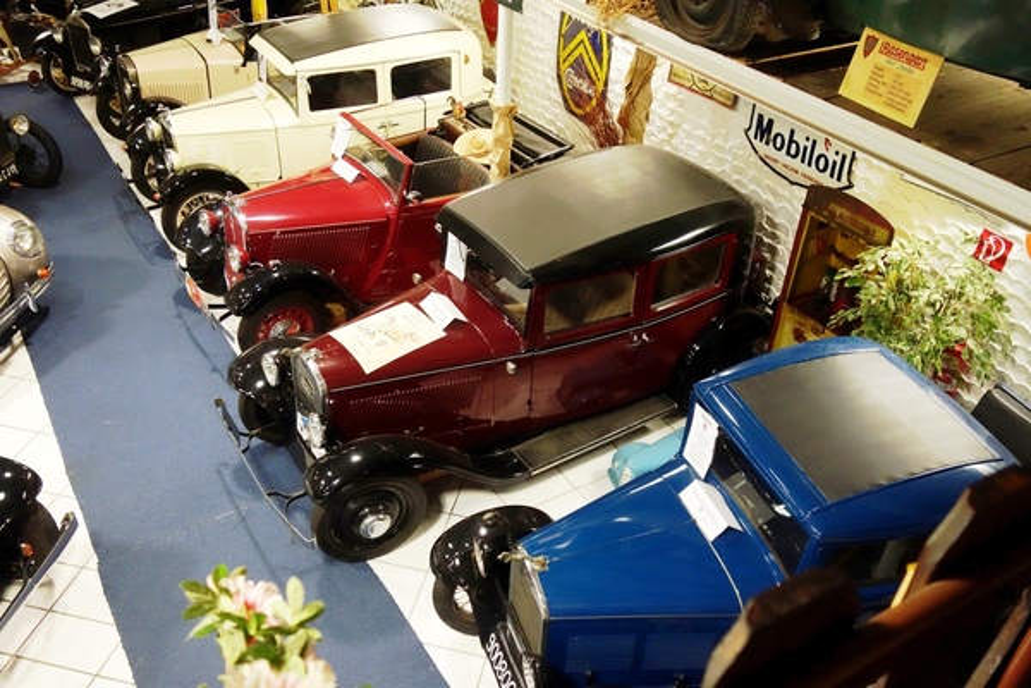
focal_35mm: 32
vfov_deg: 41.1
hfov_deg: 58.7
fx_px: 916
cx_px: 516
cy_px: 344
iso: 800
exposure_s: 1/20
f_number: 2.5
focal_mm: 12.03
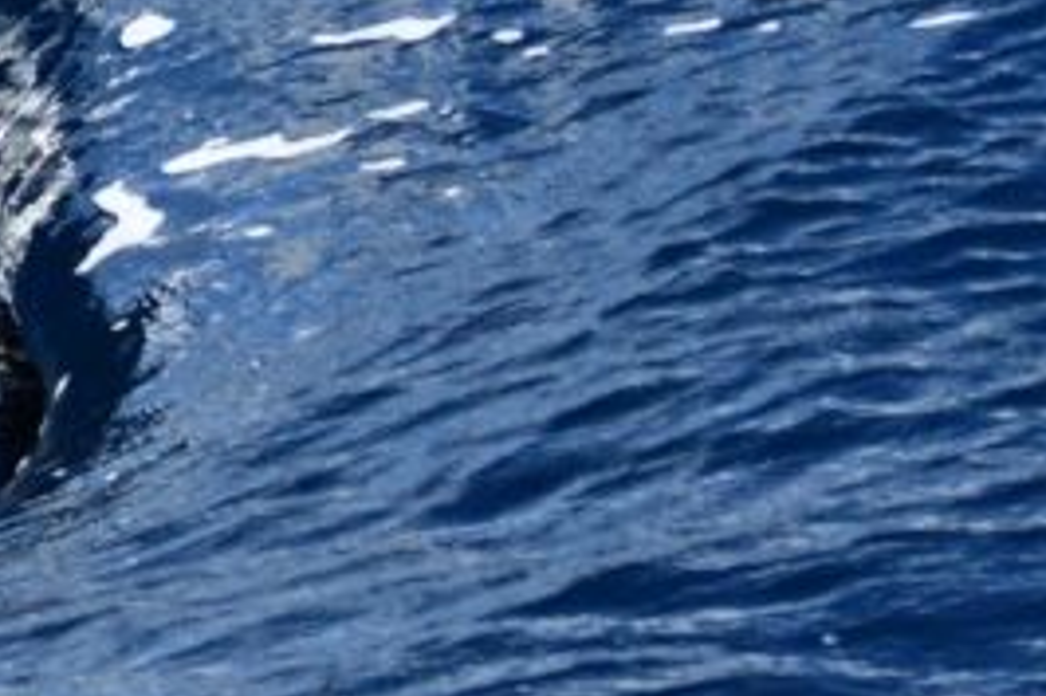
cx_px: -523
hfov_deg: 6.1
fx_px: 9785
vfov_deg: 4.1
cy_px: -163
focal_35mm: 337
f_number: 5.6
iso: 1800
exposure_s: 1/8000
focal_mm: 112
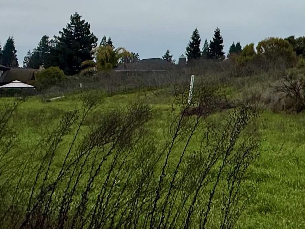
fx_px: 423
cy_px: 20
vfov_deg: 29.0
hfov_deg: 29.8
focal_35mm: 48
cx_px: 416
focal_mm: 2.22
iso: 50
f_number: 2.2
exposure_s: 1/864
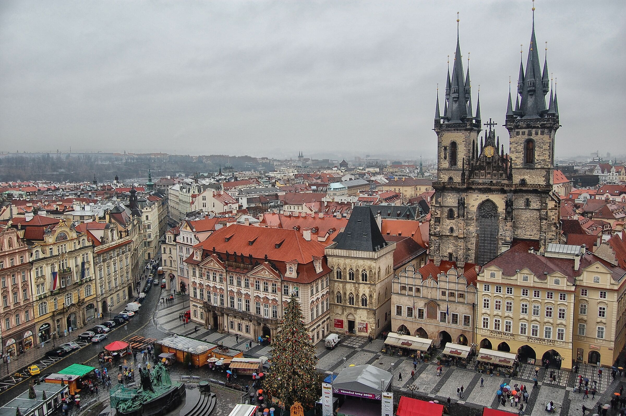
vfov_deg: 47.9
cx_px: 313
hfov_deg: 67.4
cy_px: 208
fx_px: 469
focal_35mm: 27
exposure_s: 1/100
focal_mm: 18
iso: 200
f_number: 5.6
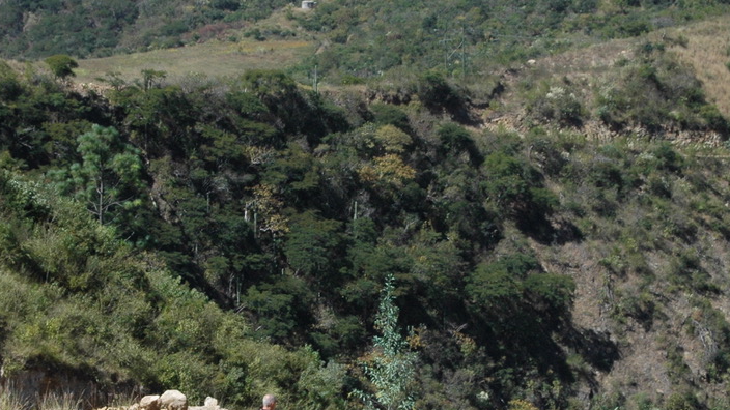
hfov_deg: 13.7
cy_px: 291
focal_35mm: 157
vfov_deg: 7.7
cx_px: 241
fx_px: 3038
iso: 400
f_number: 11
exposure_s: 1/500
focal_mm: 55
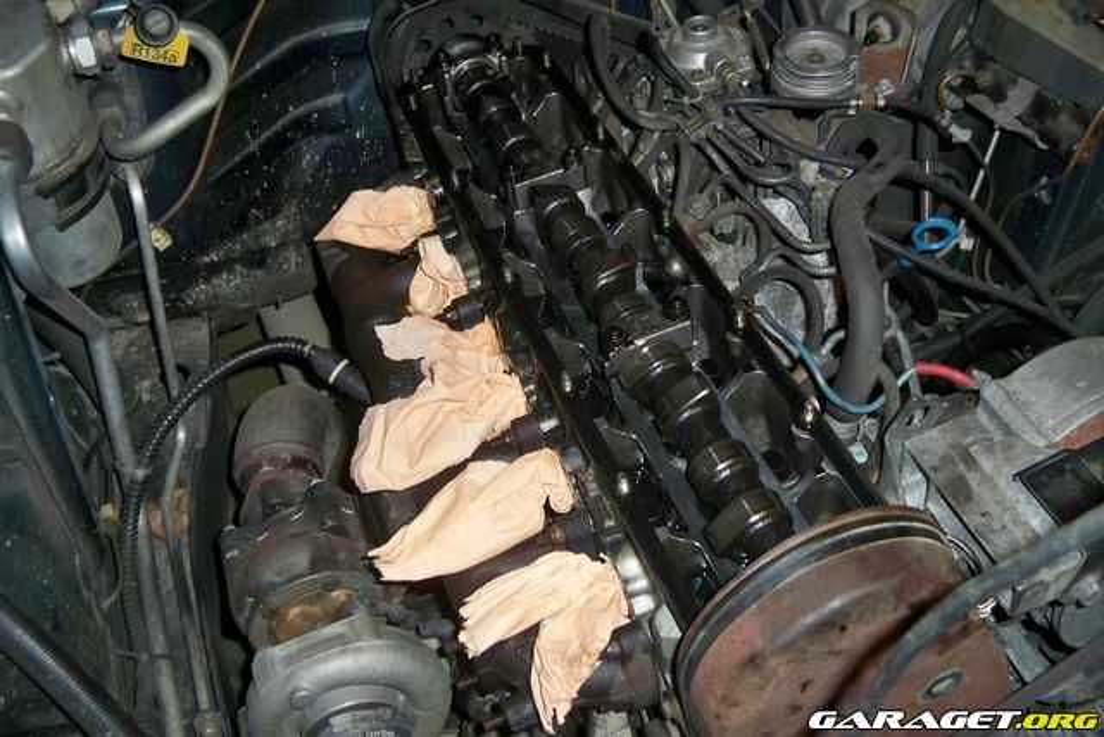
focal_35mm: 37
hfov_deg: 51.9
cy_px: 368
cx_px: 552
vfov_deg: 36.0
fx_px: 1135
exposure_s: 1/30
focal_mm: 7.9
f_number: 3.1
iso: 200
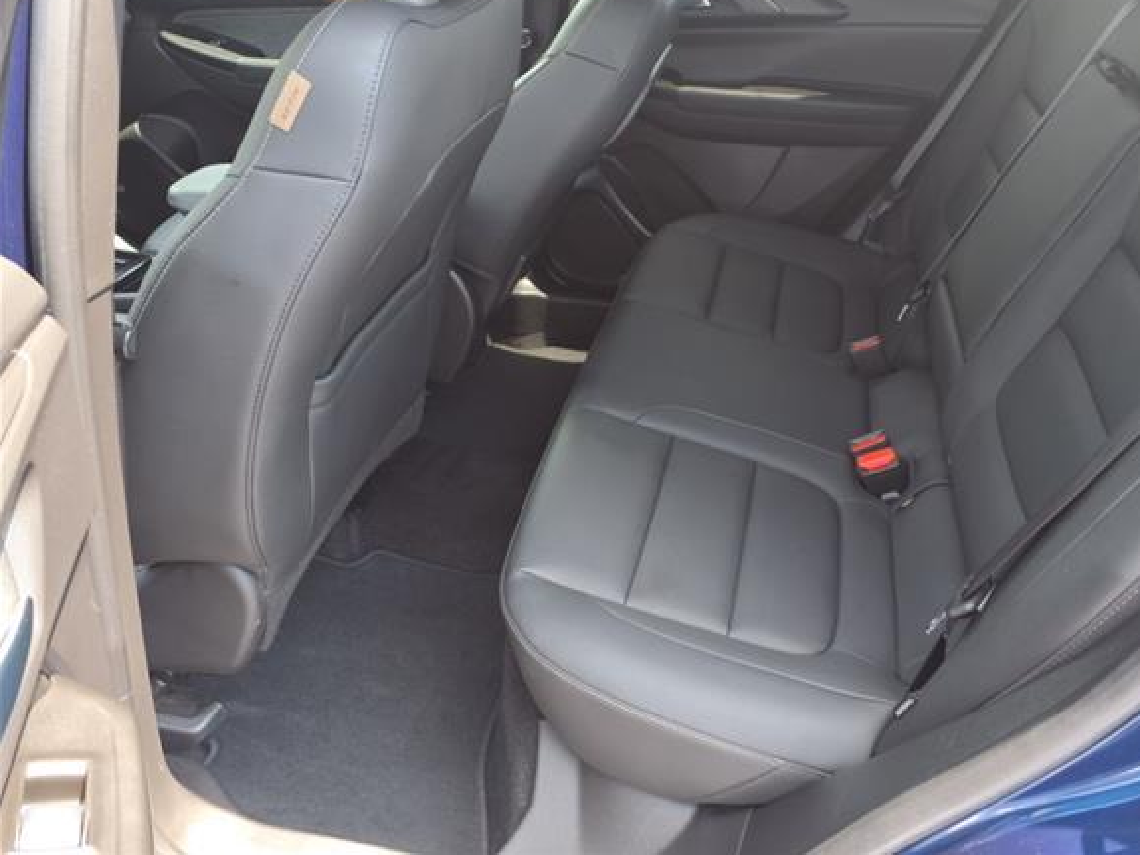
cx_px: 631
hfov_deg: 59.8
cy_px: 382
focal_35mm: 30
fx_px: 988
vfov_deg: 46.7
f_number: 1.9
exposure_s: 1/120
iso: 50
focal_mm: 3.58
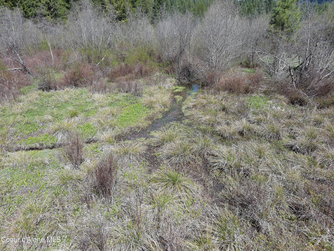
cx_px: 167
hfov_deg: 73.9
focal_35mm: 23
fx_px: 222
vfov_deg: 58.9
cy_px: 126
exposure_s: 1/1742
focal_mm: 6.67
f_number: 1.9
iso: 100
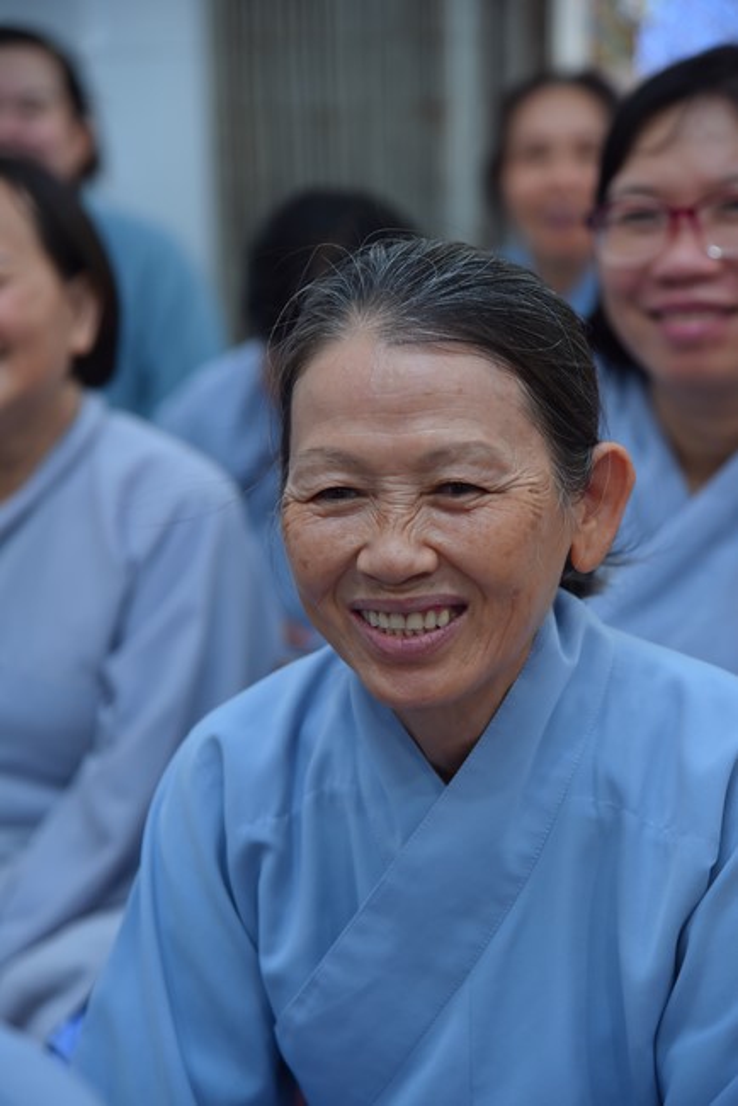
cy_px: 553
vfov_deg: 21.4
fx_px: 2918
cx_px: 369
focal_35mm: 95
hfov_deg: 14.4
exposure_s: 1/160
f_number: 4.5
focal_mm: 95
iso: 500
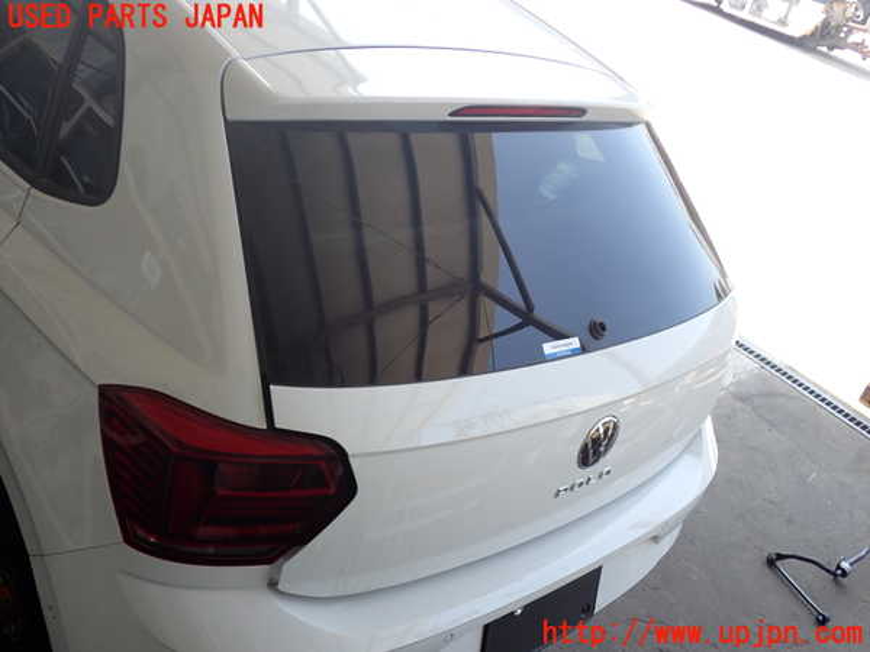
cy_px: 326
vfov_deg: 39.7
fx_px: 905
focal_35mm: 36
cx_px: 435
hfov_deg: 51.4
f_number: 2.5
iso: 100
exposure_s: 1/160
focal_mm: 6.37
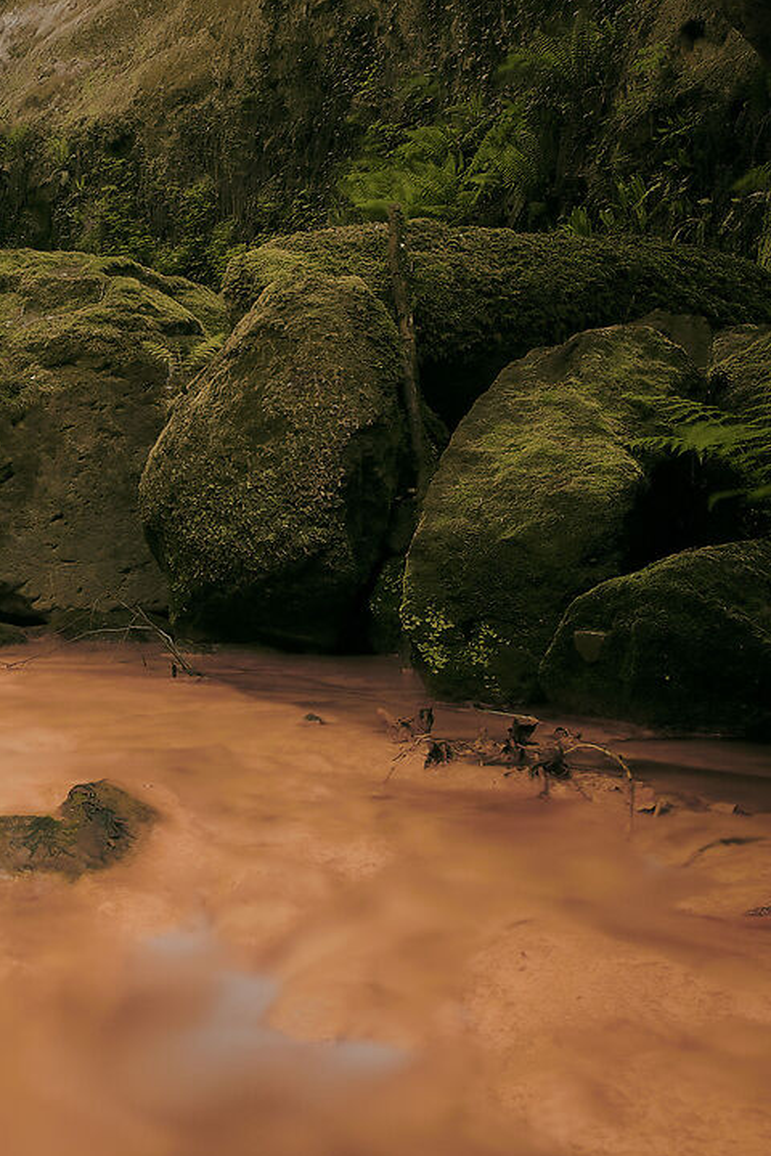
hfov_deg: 25.7
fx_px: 1606
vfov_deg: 39.6
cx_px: 13
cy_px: 573
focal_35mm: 50
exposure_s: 20
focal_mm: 10
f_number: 11
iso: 200
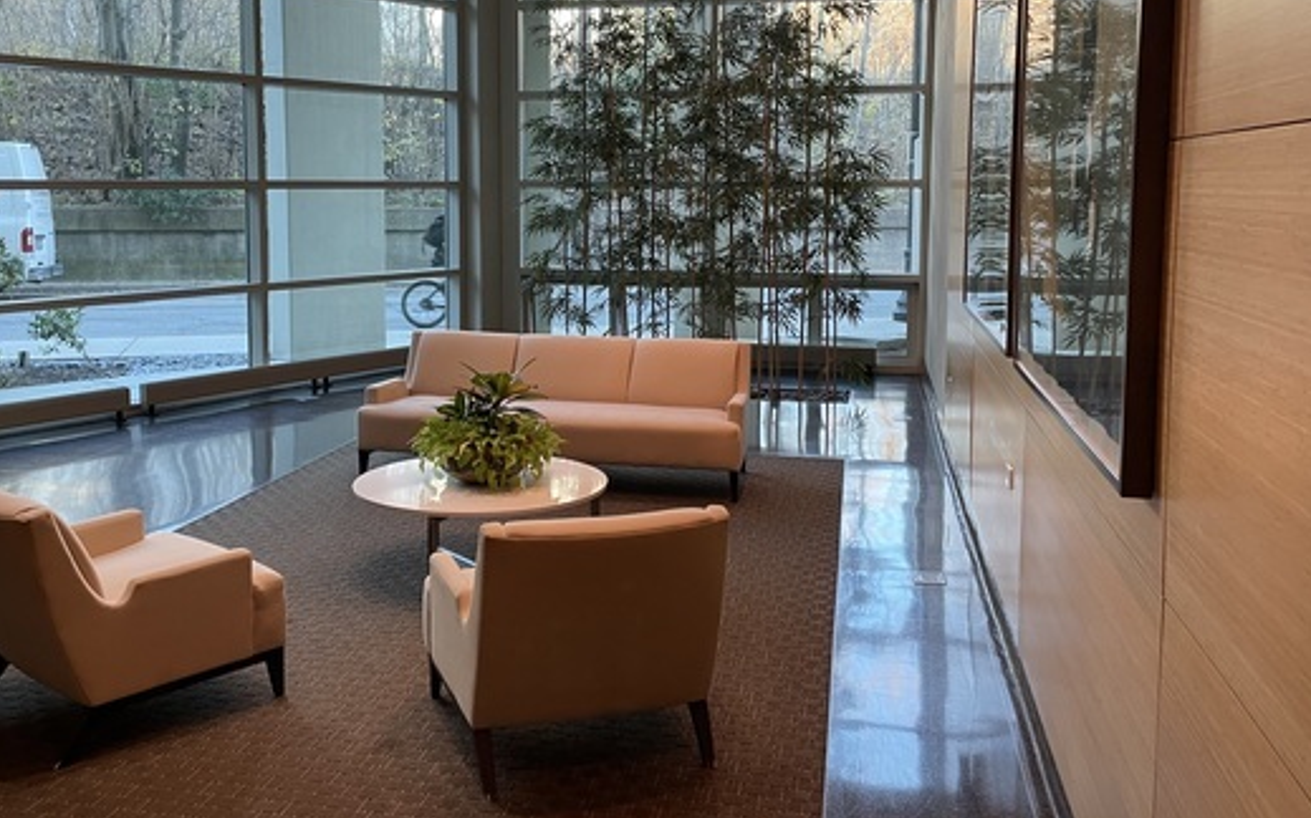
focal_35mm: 34
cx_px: 596
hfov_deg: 56.6
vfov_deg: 37.0
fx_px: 1214
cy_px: 295
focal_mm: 4.2
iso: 100
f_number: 1.6
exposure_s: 1/60
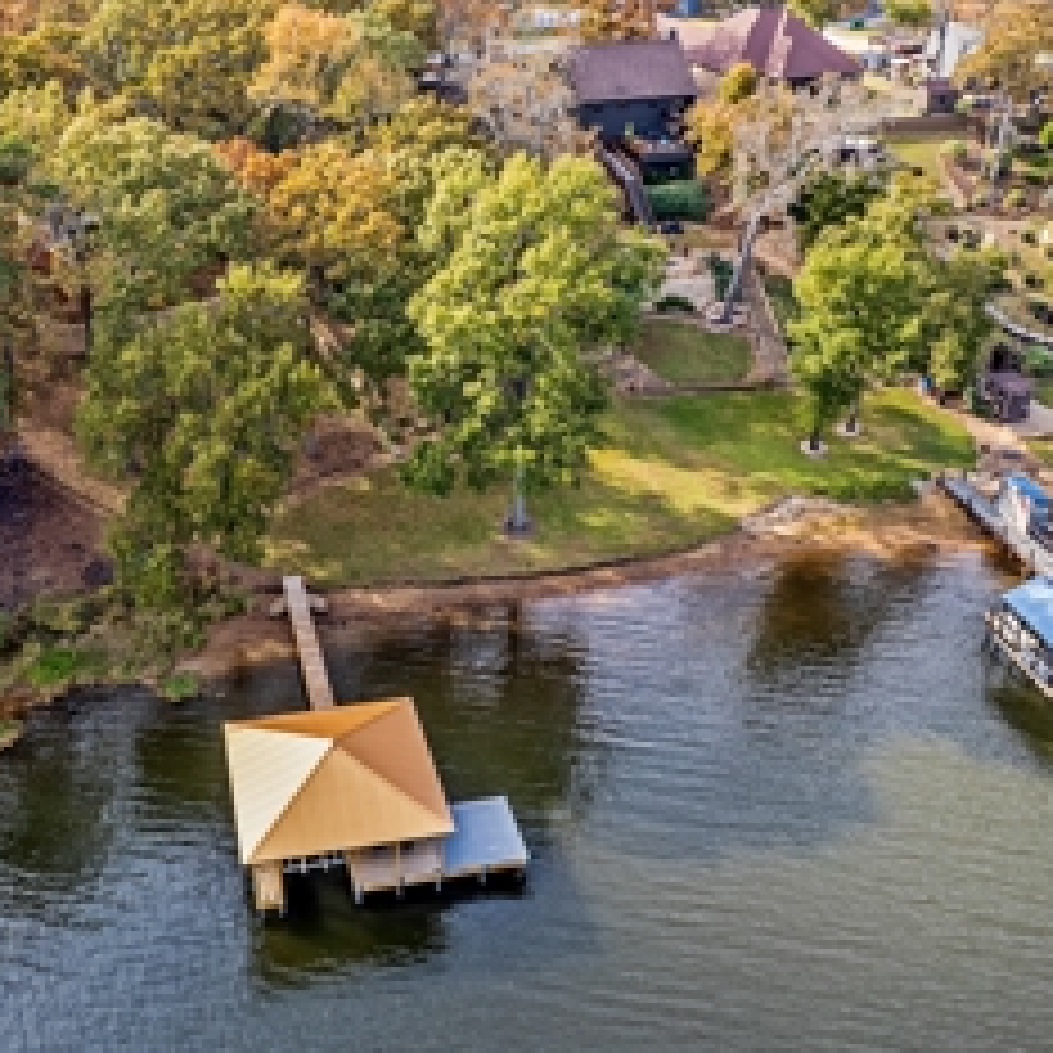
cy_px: 495
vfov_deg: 46.0
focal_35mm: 36
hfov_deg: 45.7
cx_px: 405
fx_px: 1239
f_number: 2.8
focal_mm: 8.38
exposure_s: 1/250
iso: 100
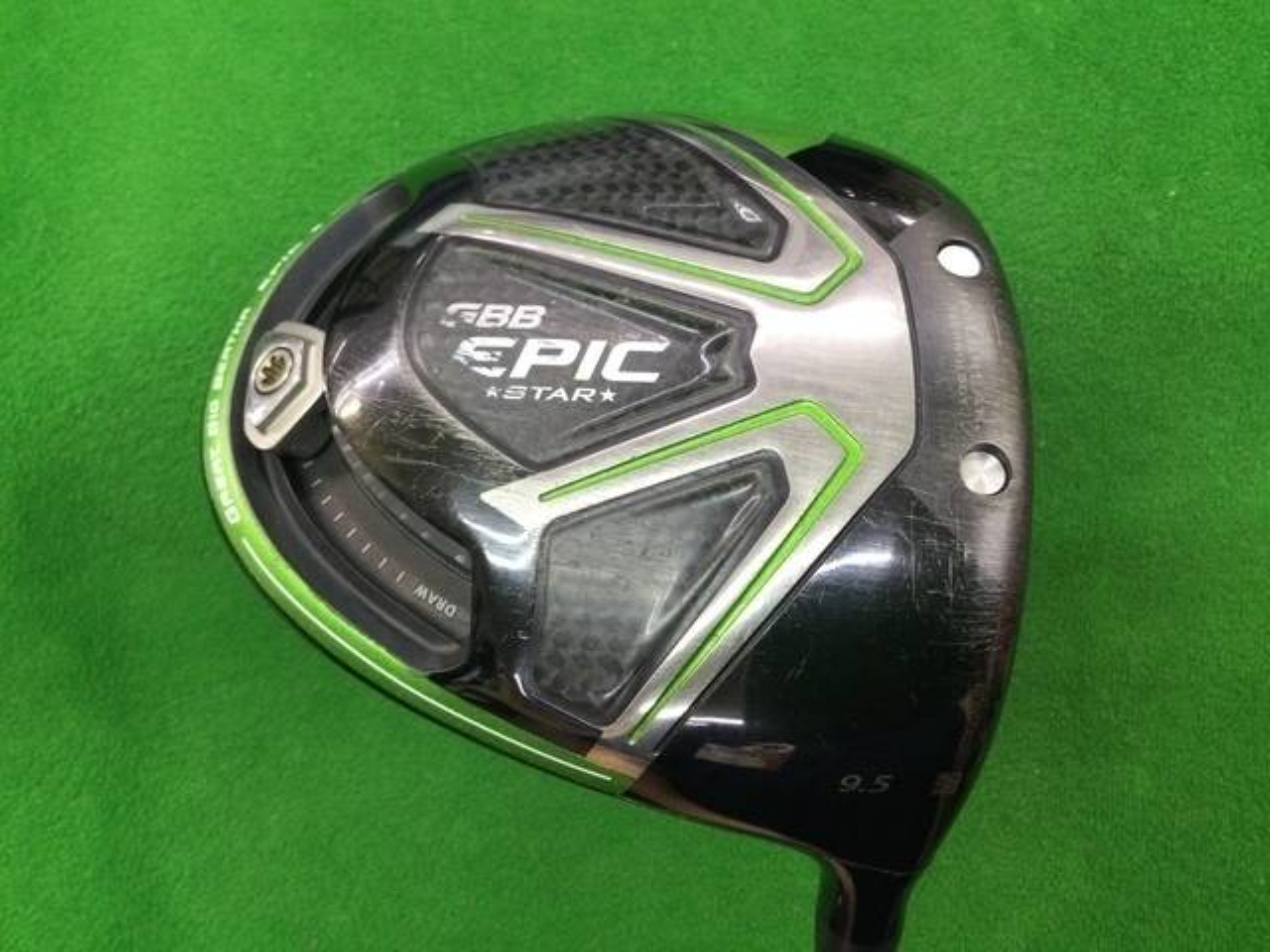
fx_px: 1137
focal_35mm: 31
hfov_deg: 58.4
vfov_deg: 45.4
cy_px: 476
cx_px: 635
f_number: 2.4
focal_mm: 3.3
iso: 64
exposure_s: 1/30
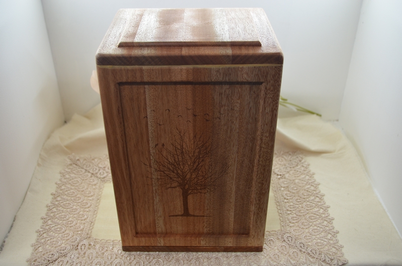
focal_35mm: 39
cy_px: 133
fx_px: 435
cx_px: 201
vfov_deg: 34.1
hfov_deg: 49.6
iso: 450
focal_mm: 26
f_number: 4.2
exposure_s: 1/60
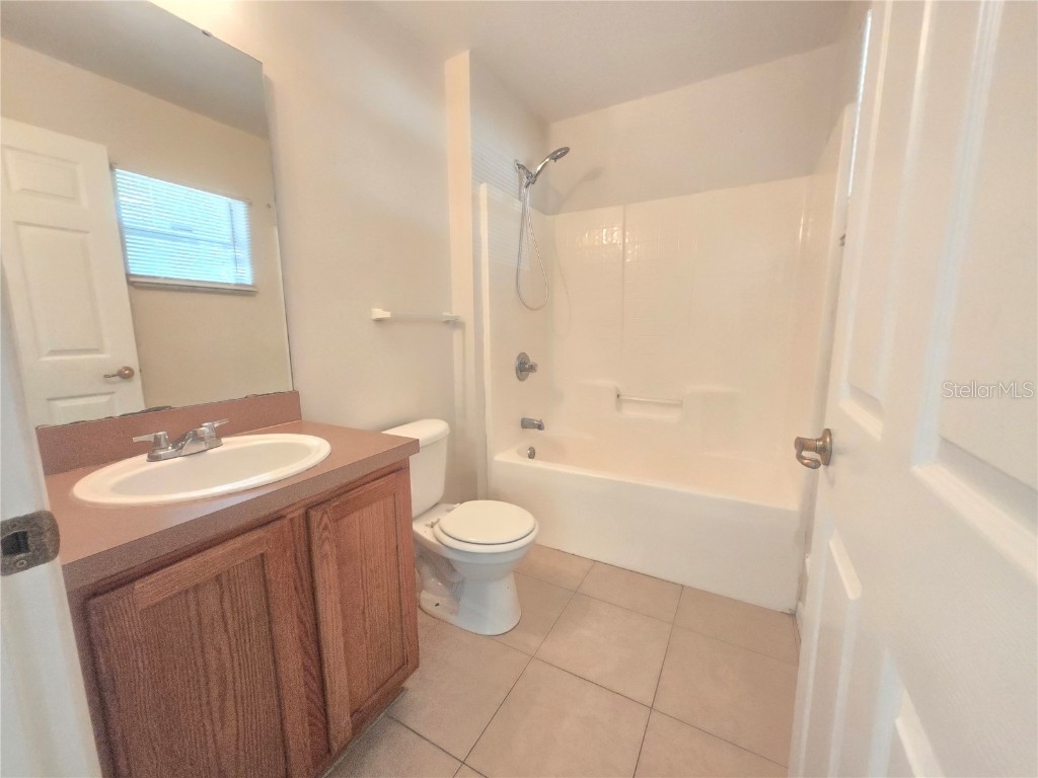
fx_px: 390
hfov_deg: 106.2
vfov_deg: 89.9
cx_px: 519
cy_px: 389
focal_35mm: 13
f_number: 2.2
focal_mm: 1.7
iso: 1000
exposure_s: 1/60
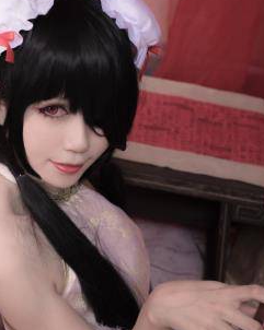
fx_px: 959
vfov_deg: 19.5
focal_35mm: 98
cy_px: 207
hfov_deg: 15.5
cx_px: 16
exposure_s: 1/160
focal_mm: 35
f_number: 3.5
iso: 100
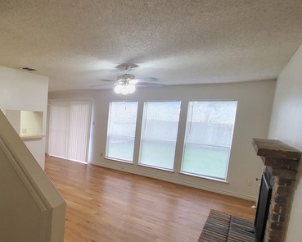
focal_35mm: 22
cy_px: 138
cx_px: 51
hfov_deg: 66.4
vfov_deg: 62.8
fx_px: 197
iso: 320
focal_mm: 1.74
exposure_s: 1/60
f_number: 2.2
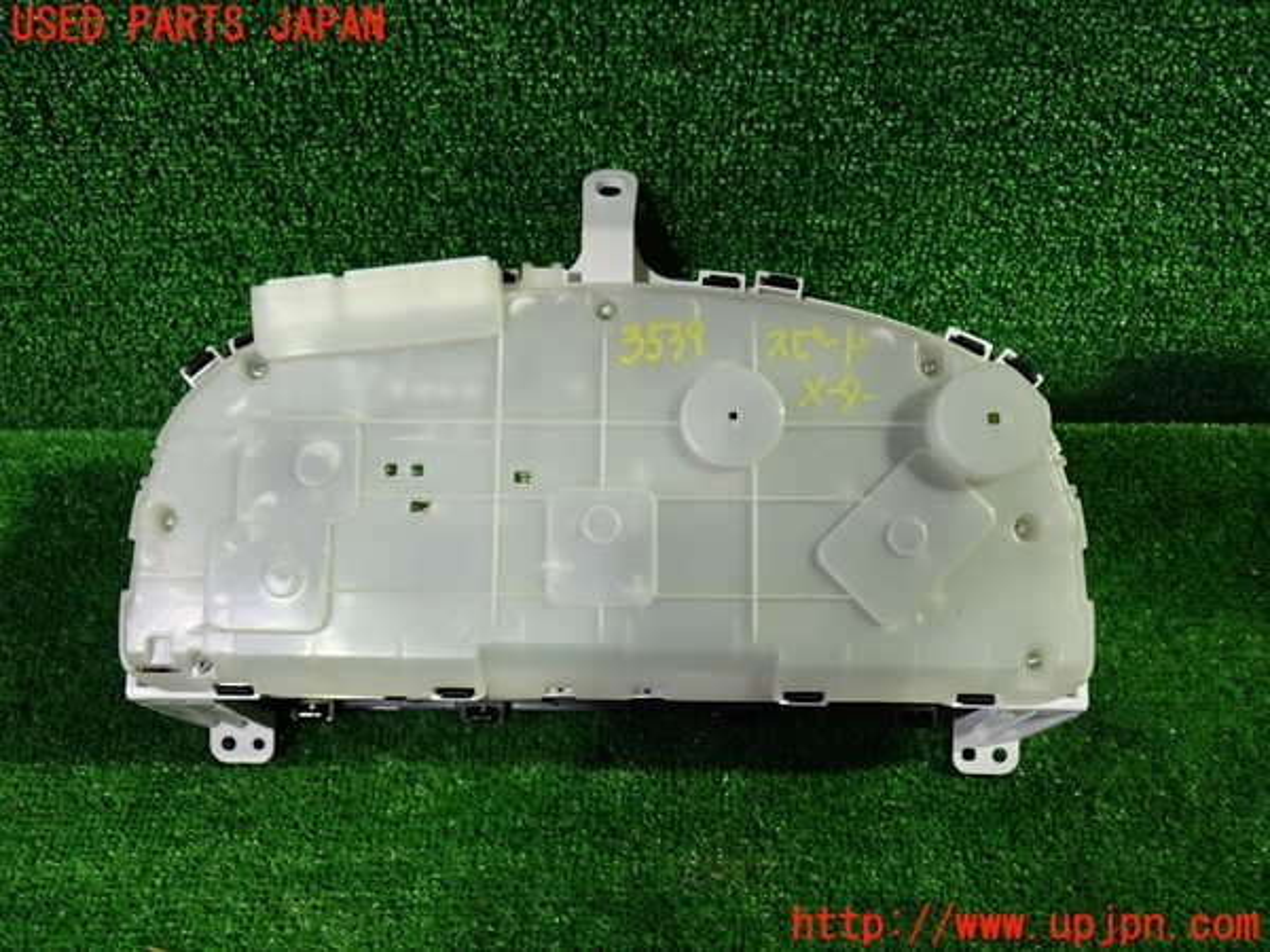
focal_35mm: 30
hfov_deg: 60.0
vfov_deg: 46.8
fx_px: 1101
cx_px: 635
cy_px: 476
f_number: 2.3
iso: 320
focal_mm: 5.4
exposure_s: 1/30
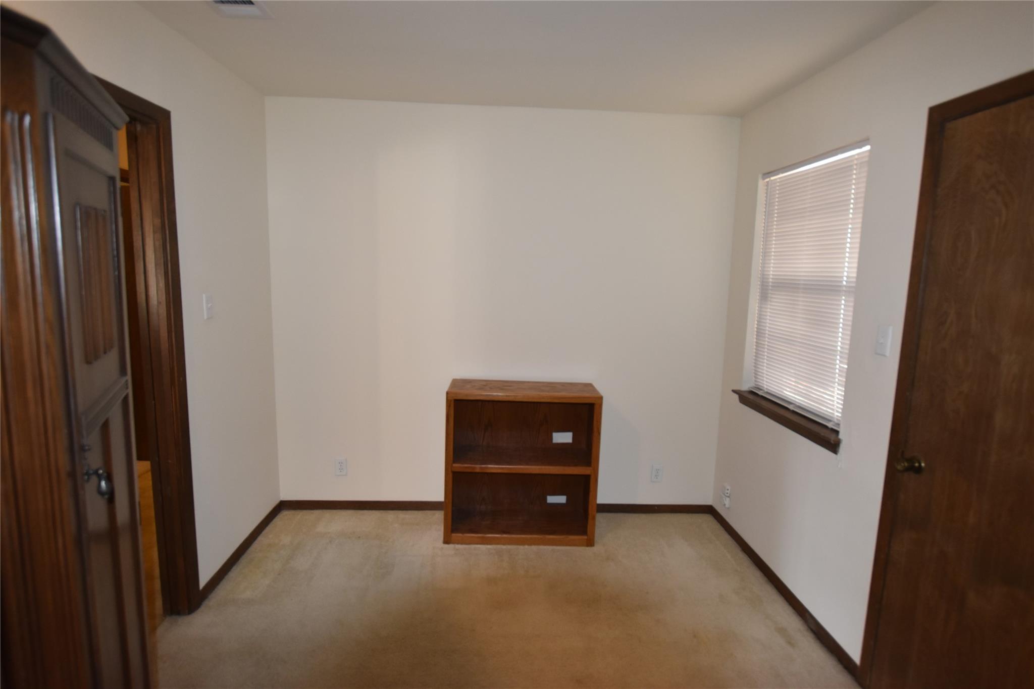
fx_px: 560
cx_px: 517
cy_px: 344
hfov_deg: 85.4
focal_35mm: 20
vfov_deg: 63.2
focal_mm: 13
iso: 1000
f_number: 3.5
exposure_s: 1/60
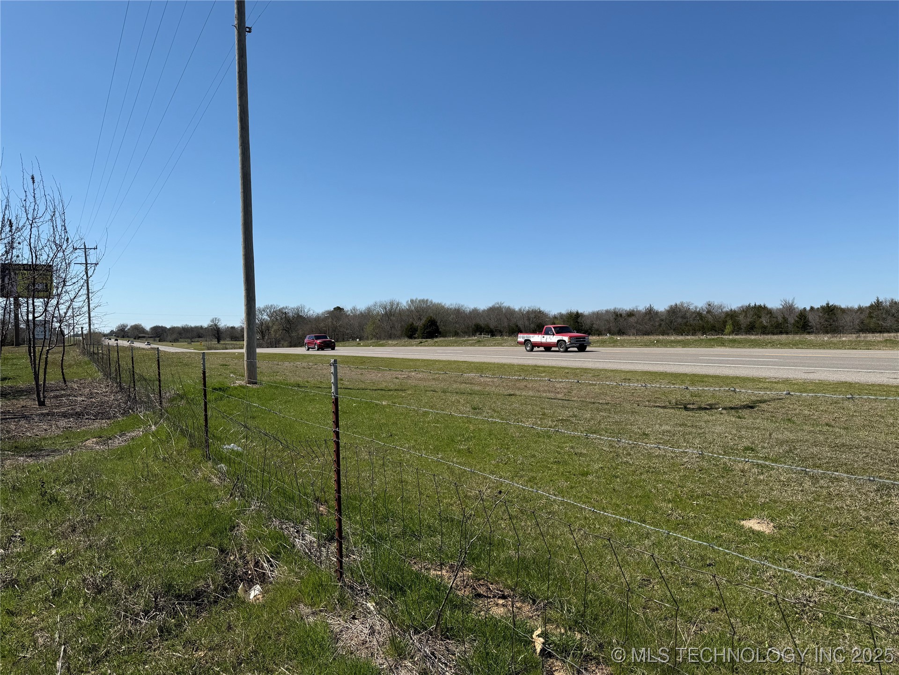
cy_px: 338
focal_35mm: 24
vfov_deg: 56.8
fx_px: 623
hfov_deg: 71.6
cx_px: 450
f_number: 1.78
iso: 80
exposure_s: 1/6173
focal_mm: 6.76
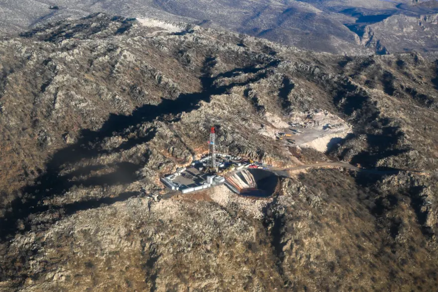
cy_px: 146
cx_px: 219
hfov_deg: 47.4
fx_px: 499
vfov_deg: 32.6
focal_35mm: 41
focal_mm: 41
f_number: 5.6
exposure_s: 1/640
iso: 100
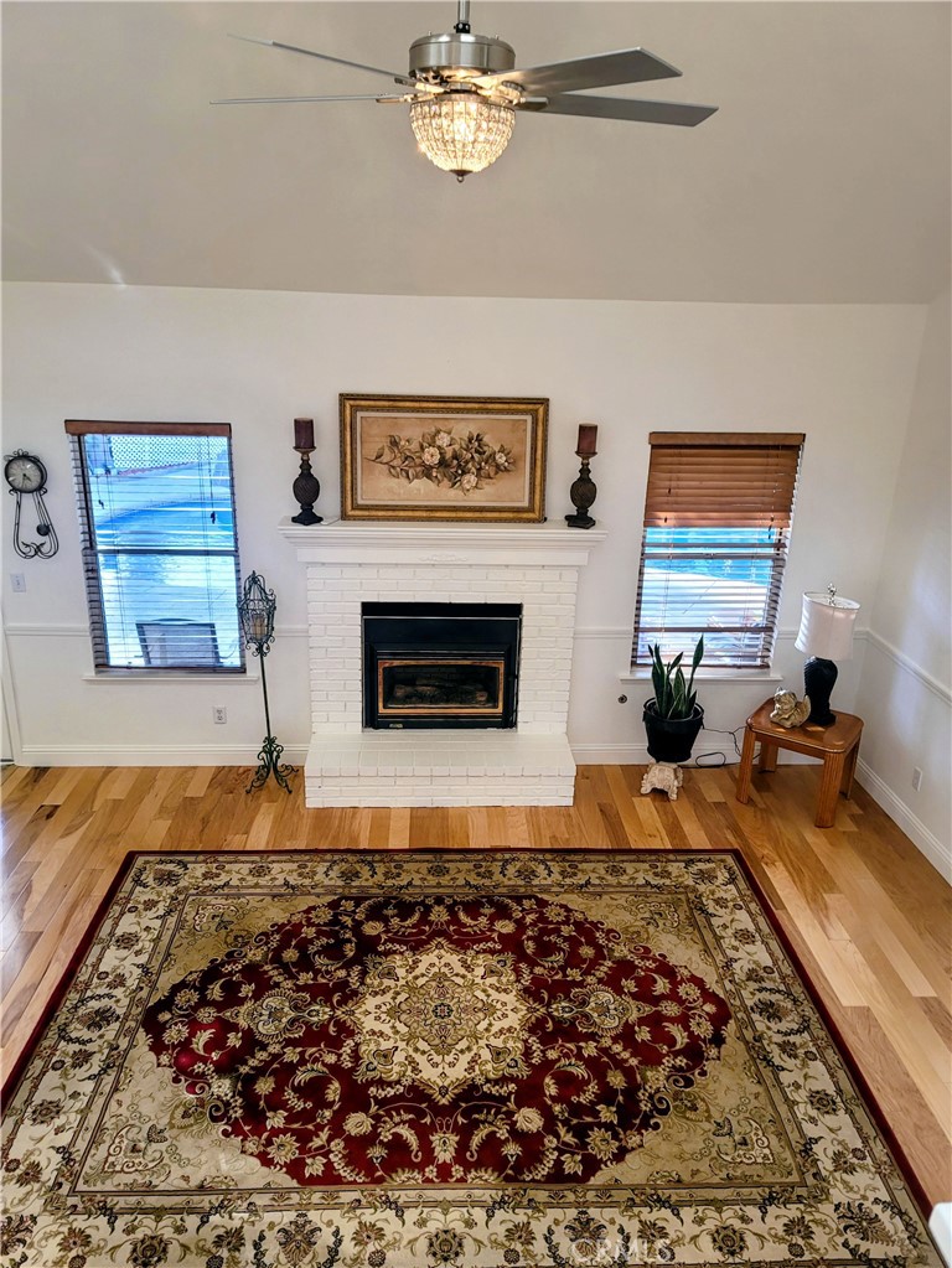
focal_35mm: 25
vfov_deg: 69.4
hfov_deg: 54.9
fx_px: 916
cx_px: 476
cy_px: 634
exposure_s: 1/120
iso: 160
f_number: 1.8
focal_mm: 7
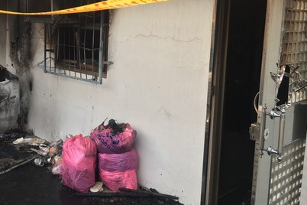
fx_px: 384
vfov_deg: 29.5
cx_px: 121
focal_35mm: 45
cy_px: 58
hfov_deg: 43.4
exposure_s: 1/60
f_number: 2.2
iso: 32
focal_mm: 4.15
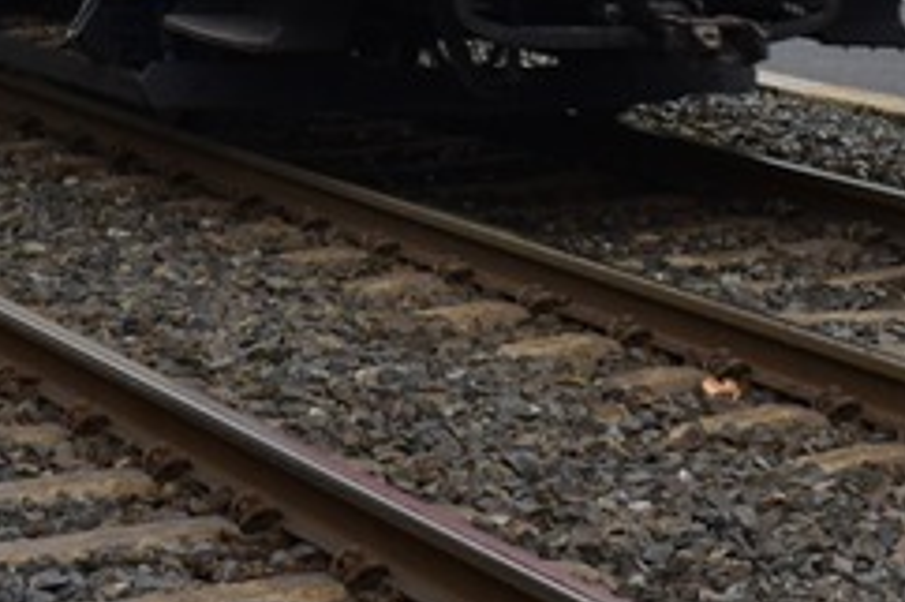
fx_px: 5100
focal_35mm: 203
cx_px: 344
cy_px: -552
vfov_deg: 6.6
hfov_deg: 10.1
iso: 250
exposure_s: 1/160
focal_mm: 32
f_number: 6.3
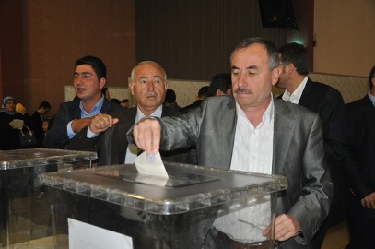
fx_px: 437
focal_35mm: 42
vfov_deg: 31.8
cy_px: 124
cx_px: 188
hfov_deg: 46.5
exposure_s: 1/60
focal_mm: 28
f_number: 4
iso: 800
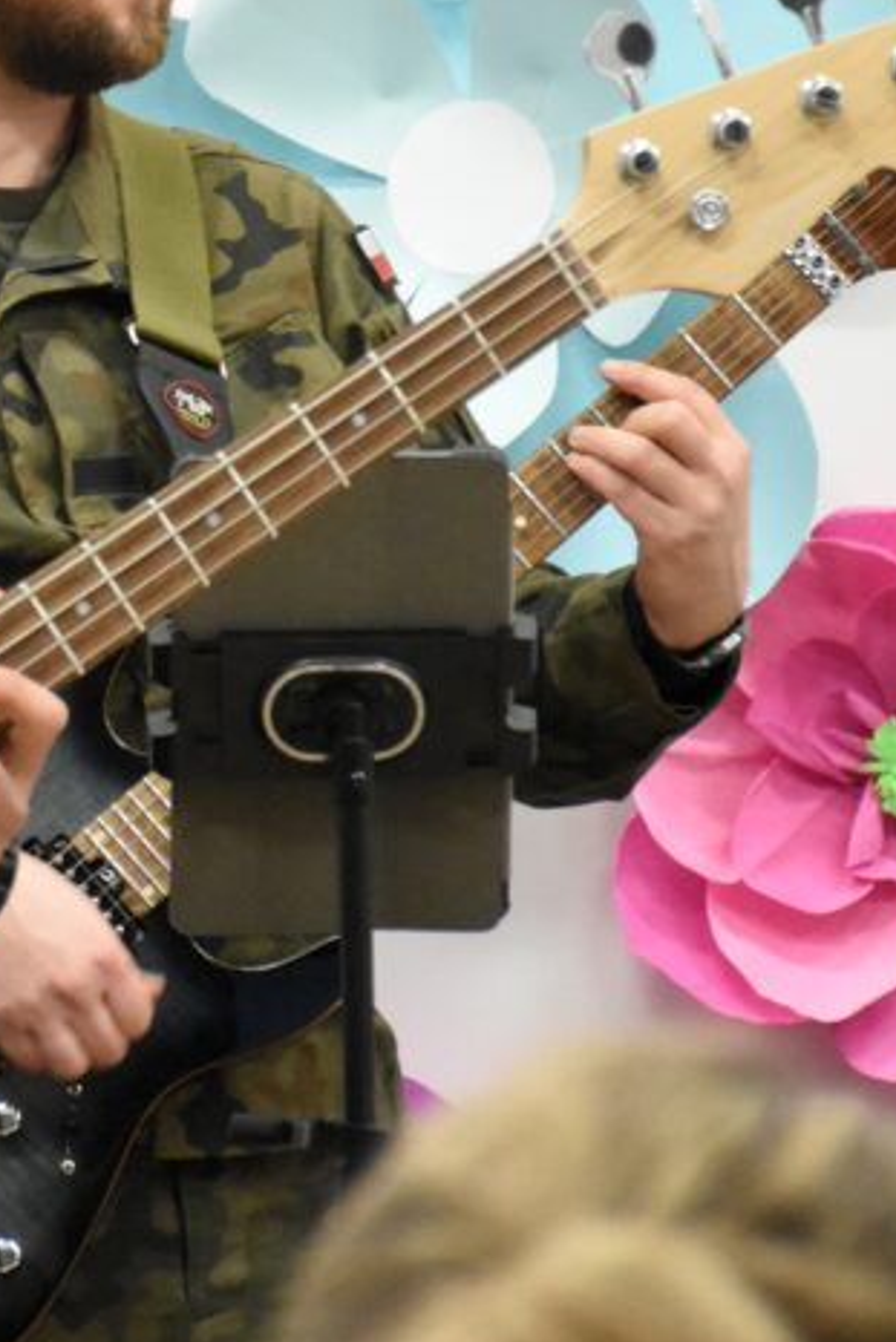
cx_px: -225
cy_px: 150
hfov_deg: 3.6
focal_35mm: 386
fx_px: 14399
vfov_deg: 5.3
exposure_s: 1/125
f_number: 5.6
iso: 5600
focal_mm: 100
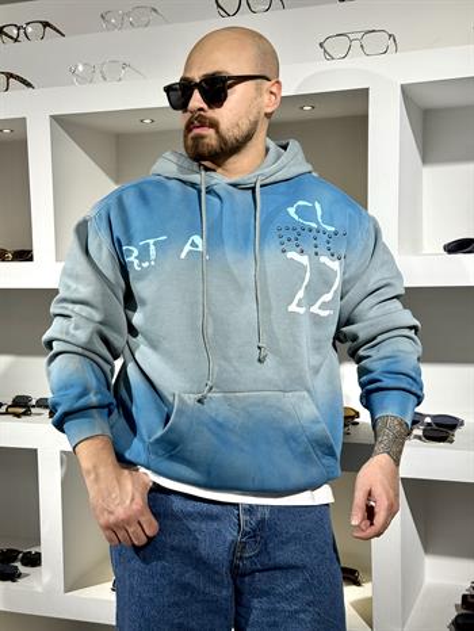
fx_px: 876
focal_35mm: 48
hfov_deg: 30.3
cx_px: 237
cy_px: 316
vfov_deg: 39.6
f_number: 1.78
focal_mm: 6.76
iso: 80
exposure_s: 1/249
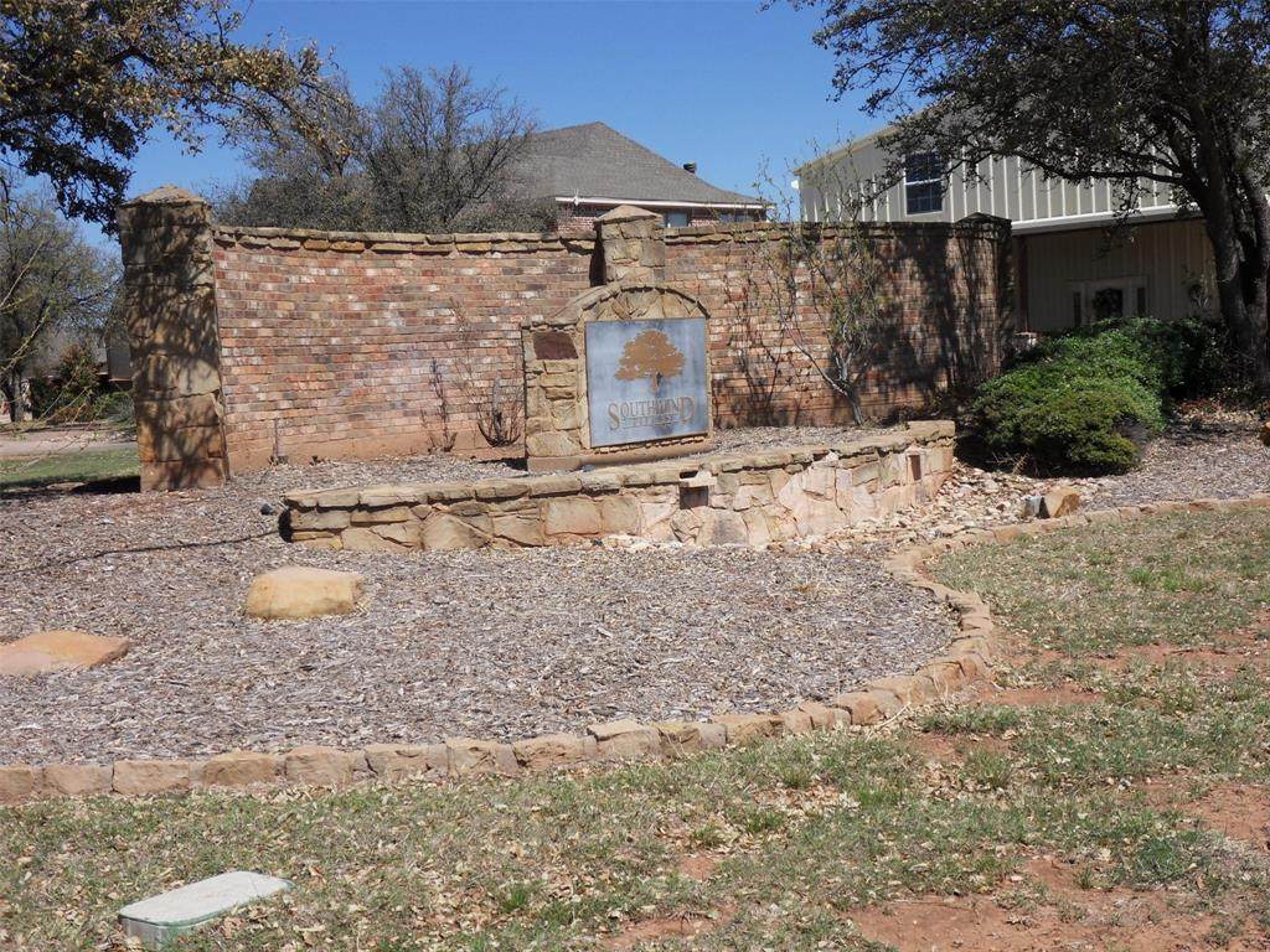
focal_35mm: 52
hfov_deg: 36.8
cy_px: 476
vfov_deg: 28.0
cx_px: 635
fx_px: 1908
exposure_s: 1/180
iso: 80
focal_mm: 9.1
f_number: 10.1
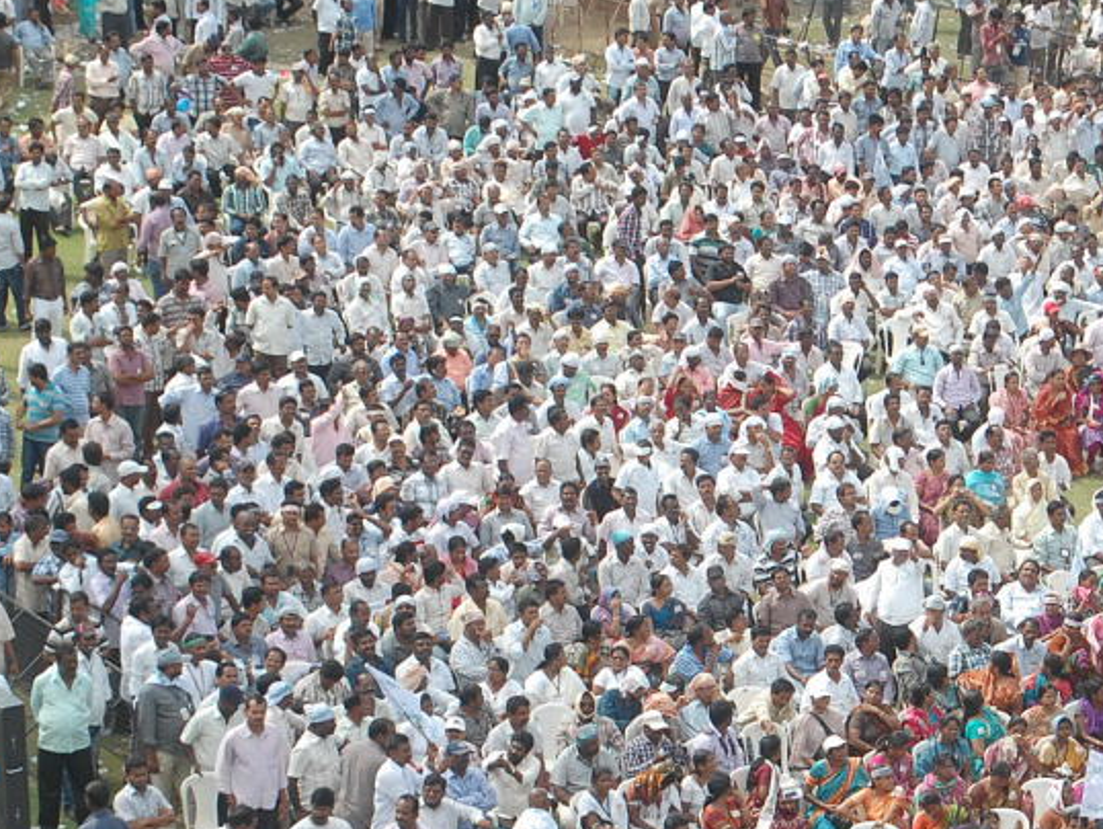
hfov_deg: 14.3
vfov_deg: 10.8
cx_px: 990
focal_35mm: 137
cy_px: 615
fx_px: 4367
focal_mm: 50
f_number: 9
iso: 400
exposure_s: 1/320
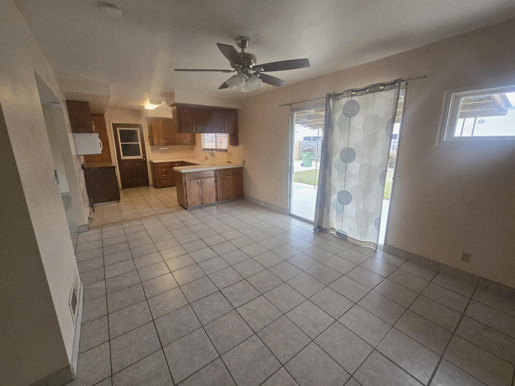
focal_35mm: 13
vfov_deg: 89.9
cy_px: 193
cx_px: 258
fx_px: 193
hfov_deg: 106.2
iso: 125
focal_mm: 2.2
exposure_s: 1/60.2
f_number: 2.2
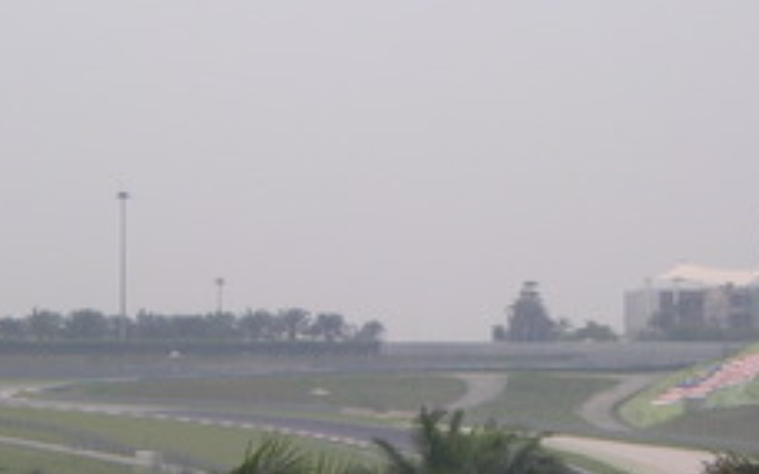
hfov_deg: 9.7
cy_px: 305
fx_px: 4467
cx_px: 401
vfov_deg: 6.1
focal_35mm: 216
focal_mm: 16
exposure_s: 1/125
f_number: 9.6
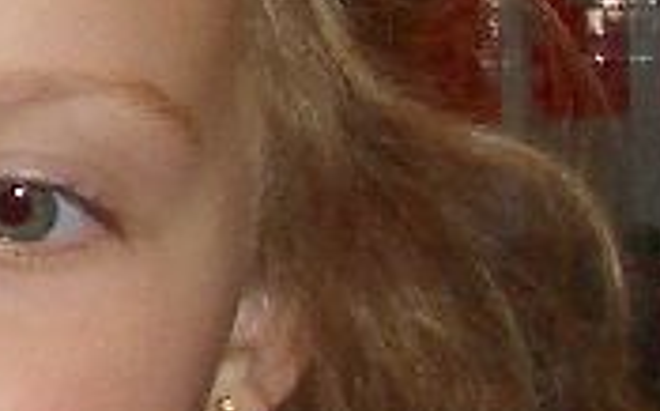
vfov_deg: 5.3
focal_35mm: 244
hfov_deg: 8.0
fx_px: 4385
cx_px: -886
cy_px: -196
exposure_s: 1/60
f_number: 2.6
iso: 100
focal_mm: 5.8
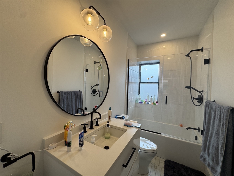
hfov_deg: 102.1
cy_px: 88
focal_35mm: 14
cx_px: 117
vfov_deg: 85.7
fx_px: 95
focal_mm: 2.22
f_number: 2.2
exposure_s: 1/120
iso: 64
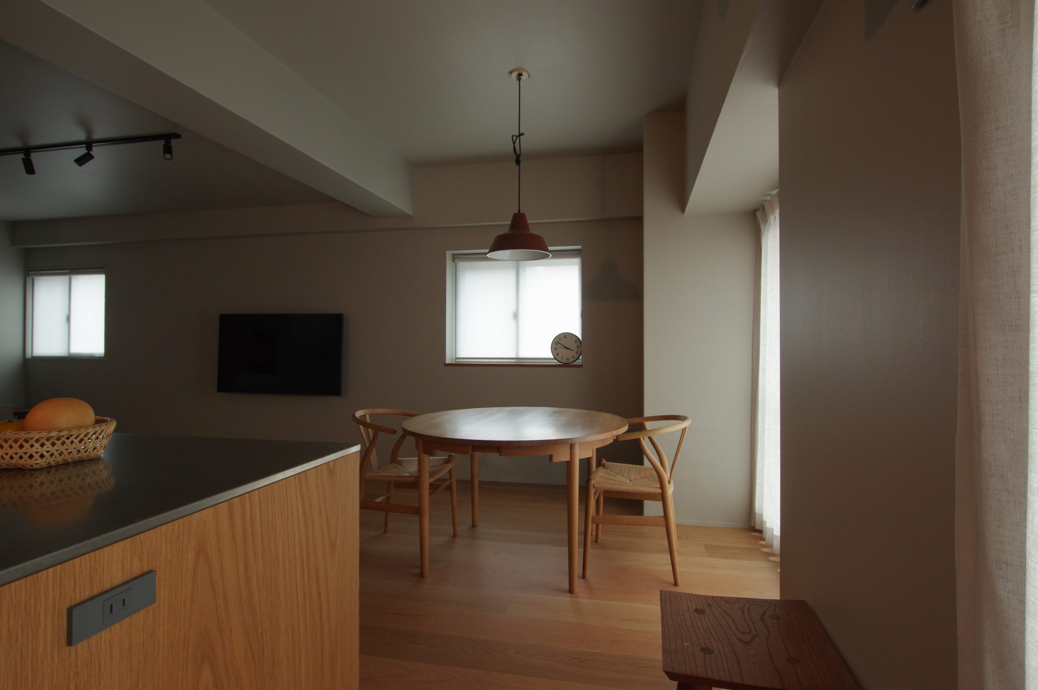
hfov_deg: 96.8
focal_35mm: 16
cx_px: 519
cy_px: 345
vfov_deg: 73.6
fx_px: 461
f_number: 9
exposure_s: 1/10
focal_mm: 11
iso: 400
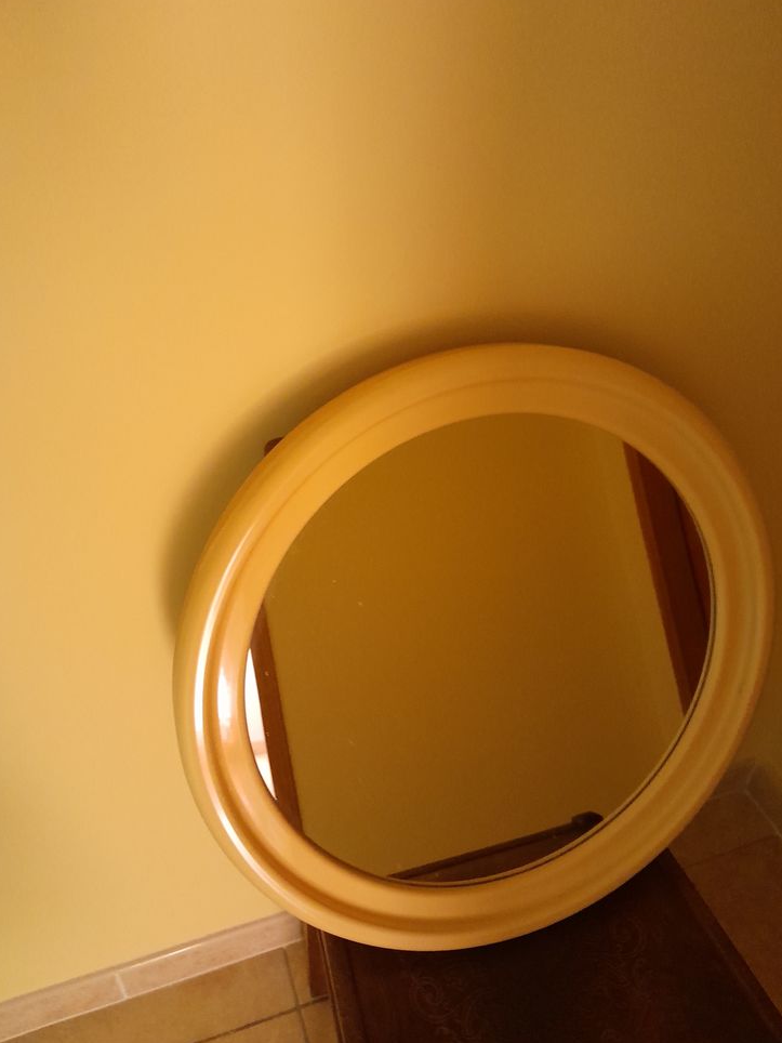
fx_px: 843
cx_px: 399
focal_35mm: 28
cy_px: 514
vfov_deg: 63.4
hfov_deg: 49.7
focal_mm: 4
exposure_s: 1/25
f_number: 1.8
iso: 640
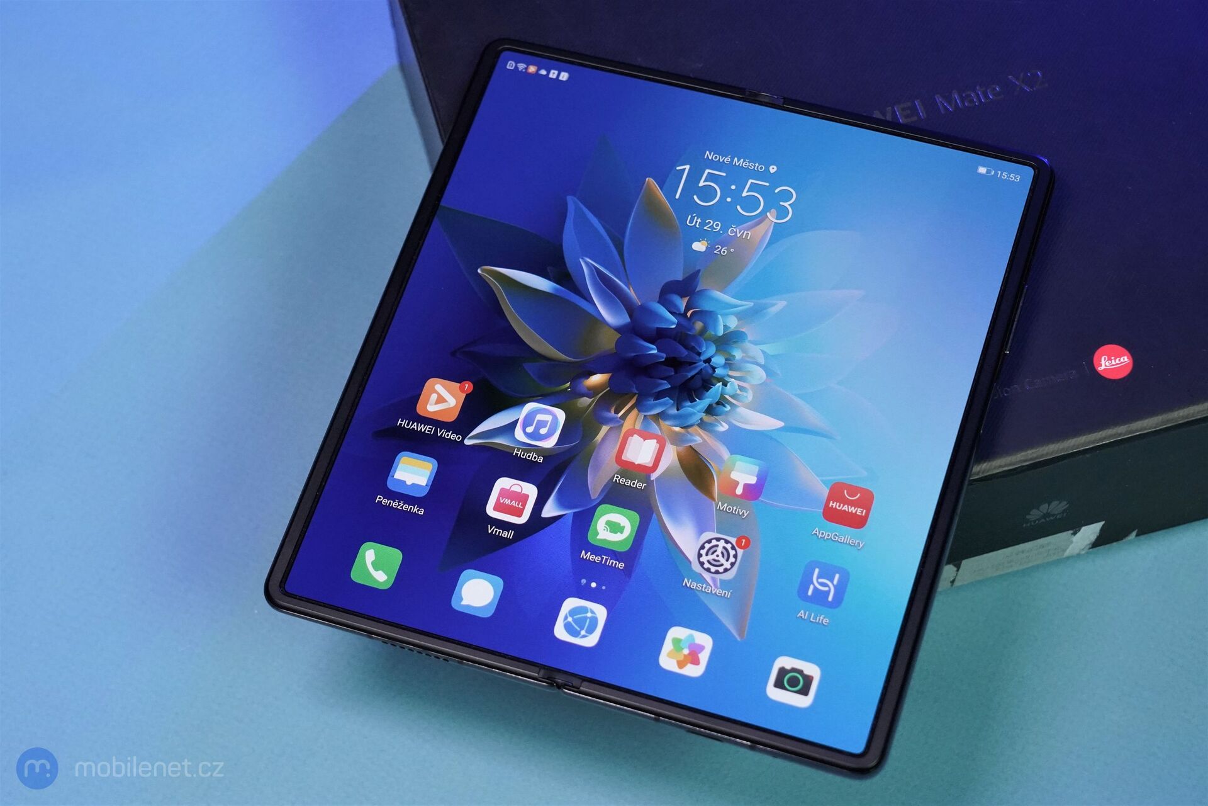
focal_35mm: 66
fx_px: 2214
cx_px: 604
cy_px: 403
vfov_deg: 20.6
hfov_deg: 30.5
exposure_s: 1/250
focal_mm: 66
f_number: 8
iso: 5000
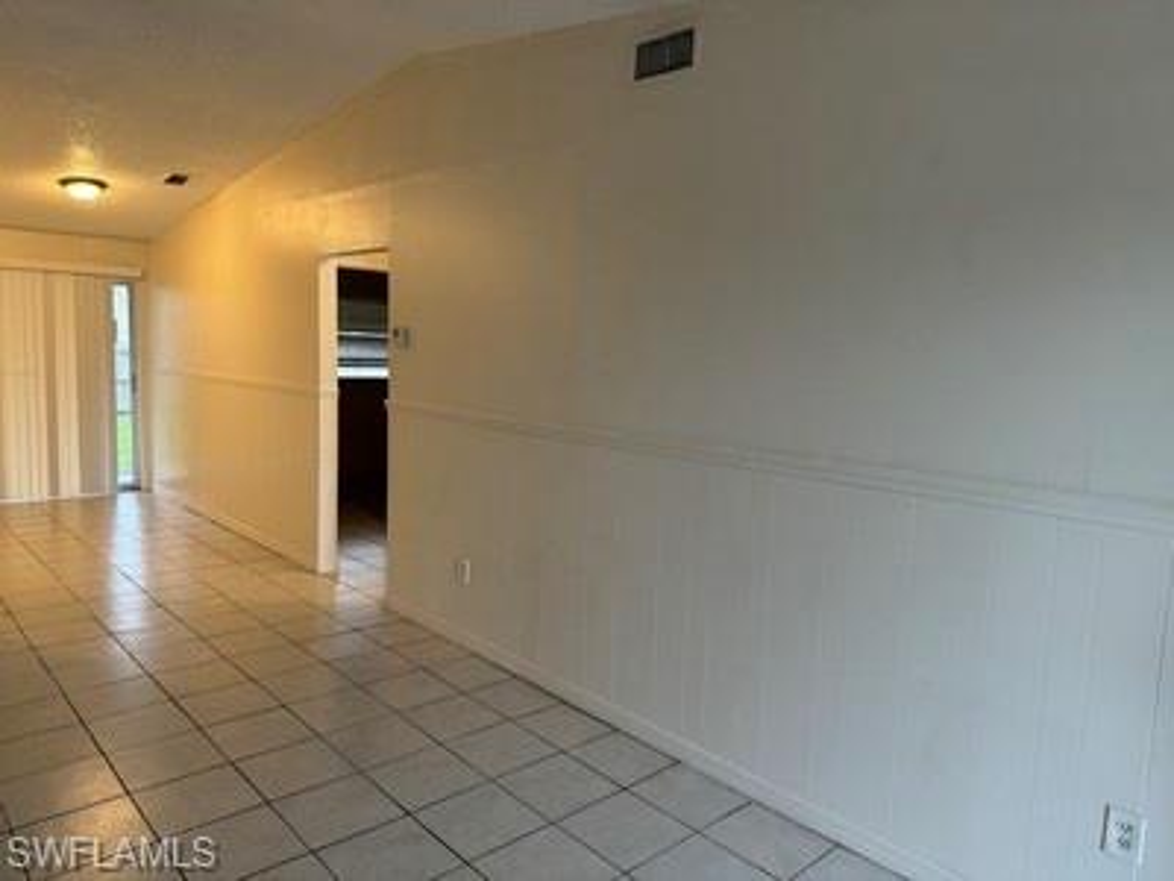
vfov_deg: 56.8
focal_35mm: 24
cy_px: 440
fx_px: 814
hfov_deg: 71.6
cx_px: 587
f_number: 1.78
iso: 250
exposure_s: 1/60
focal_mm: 6.86
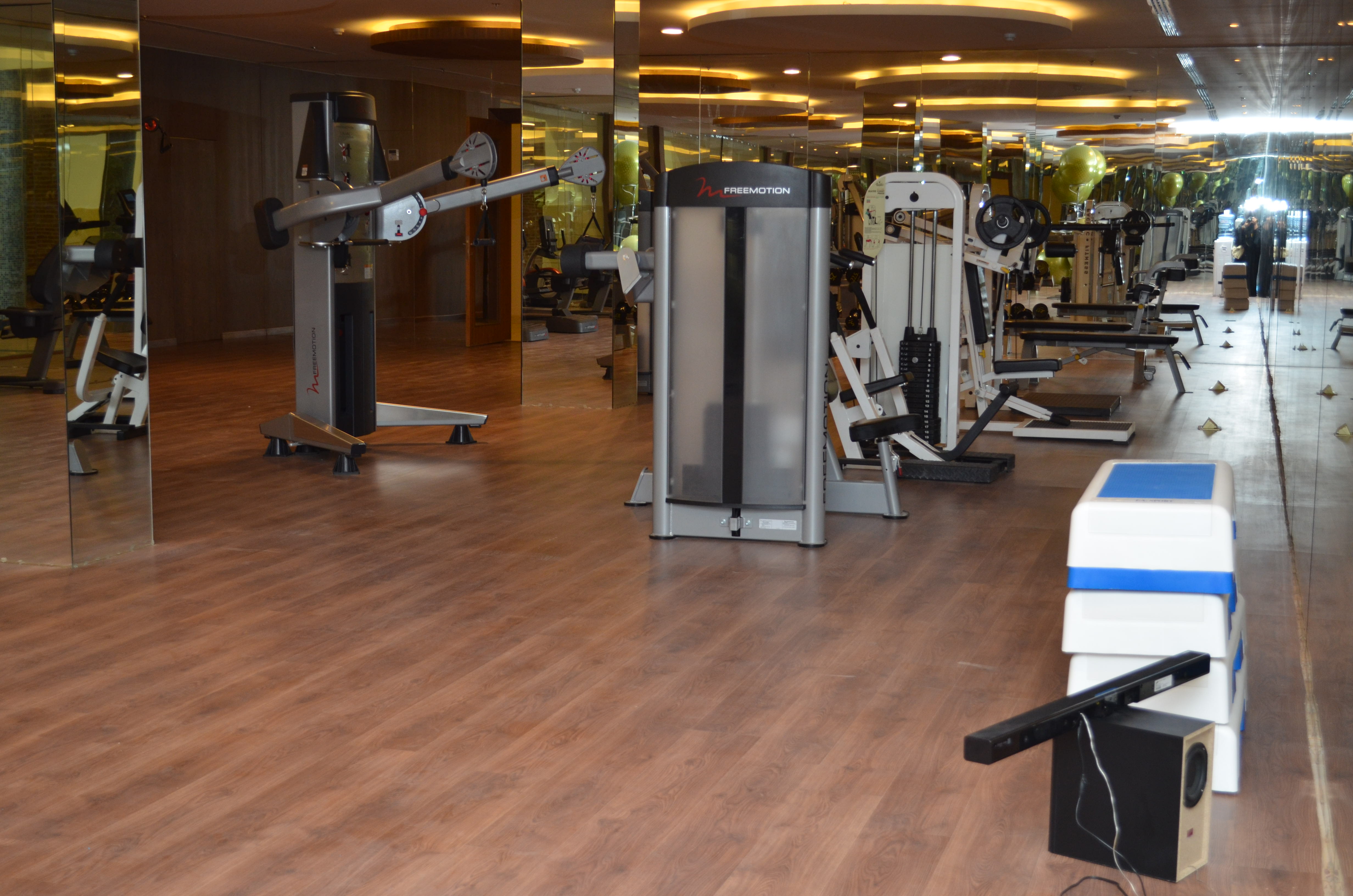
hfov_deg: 41.2
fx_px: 1800
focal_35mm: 48
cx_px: 676
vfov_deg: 28.0
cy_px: 448
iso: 500
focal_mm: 32
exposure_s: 1/125
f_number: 4.8
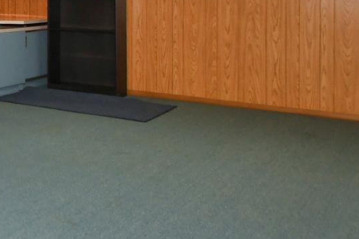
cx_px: -123
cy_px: -34
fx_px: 578
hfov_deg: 27.8
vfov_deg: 21.9
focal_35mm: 58
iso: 400
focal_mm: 10
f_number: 3.5
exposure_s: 1/125
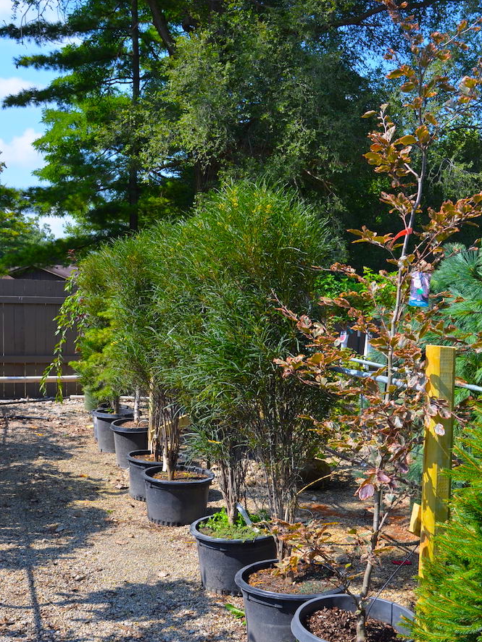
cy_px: 367
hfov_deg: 34.7
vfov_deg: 45.1
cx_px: 245
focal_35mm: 42
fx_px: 772
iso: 100
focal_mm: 25
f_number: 7.1
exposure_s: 1/200
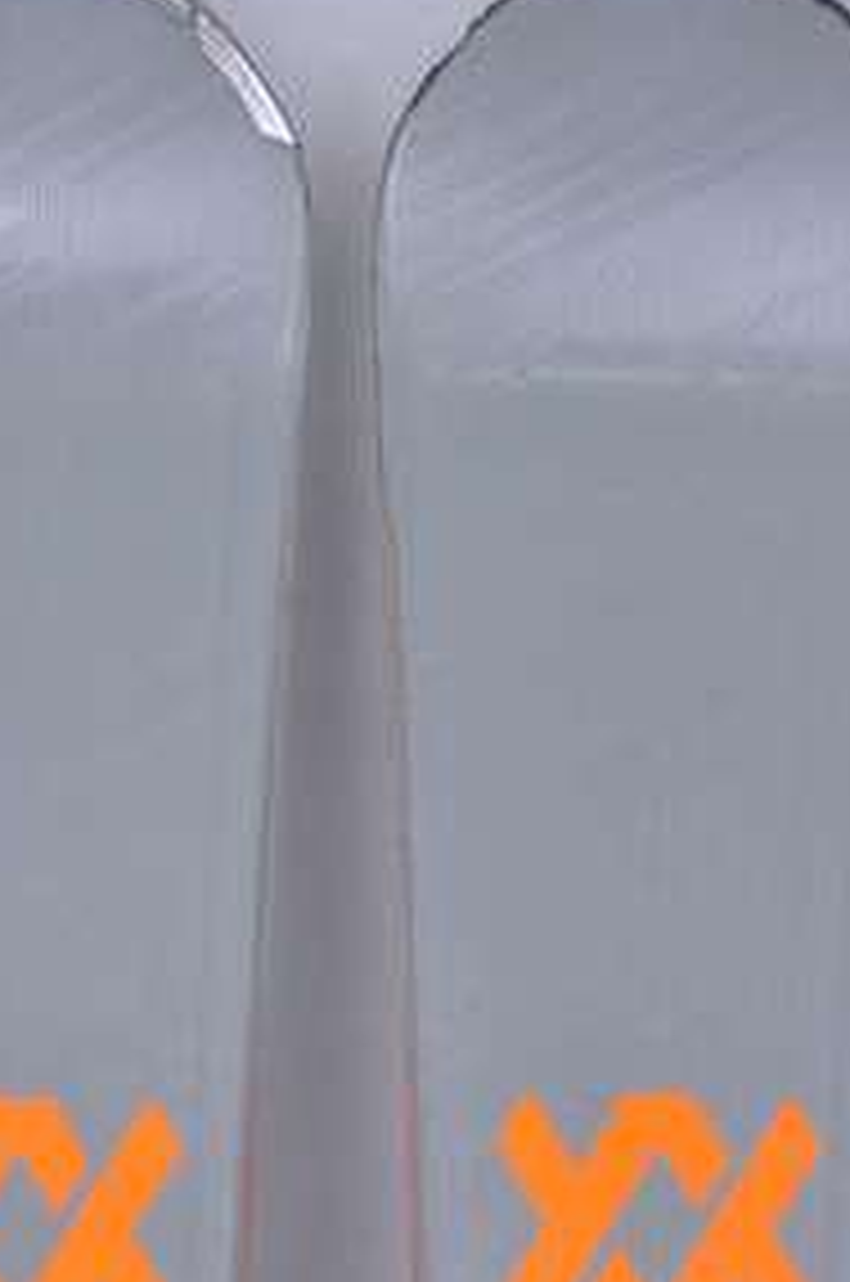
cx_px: 335
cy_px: 945
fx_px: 8843
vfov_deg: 8.3
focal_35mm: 249
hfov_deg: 5.5
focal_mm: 105
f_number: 8
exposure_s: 1/125
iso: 3200
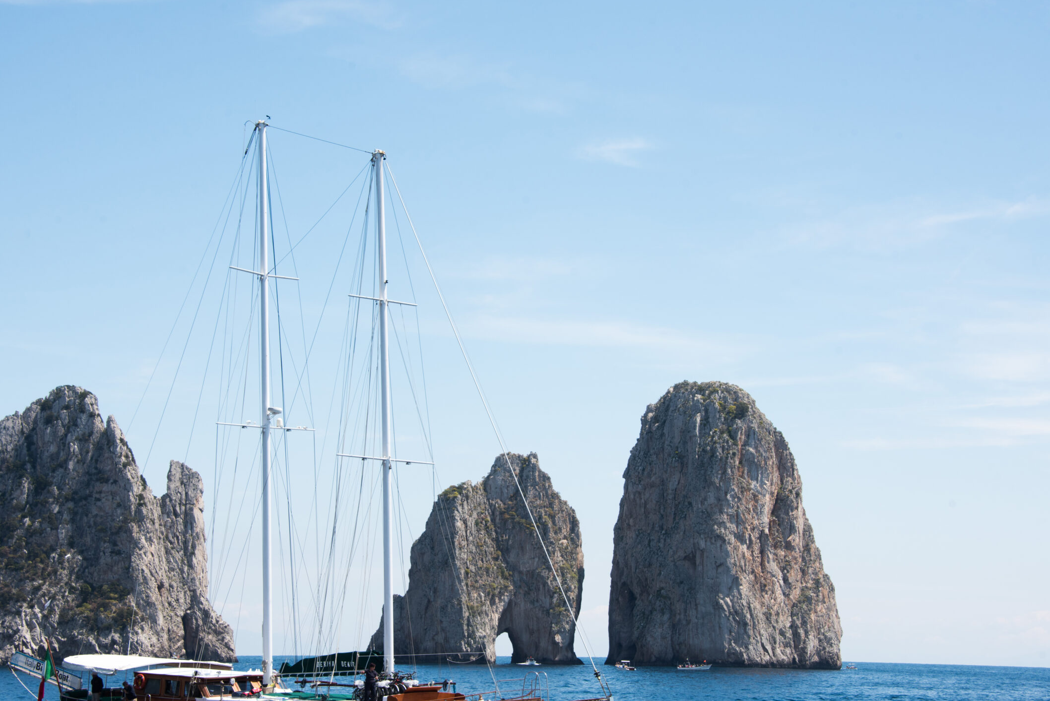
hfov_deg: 27.0
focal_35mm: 75
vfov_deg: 18.2
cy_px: 371
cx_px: 496
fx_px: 2188
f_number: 11
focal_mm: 62
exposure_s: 1/250
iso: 100
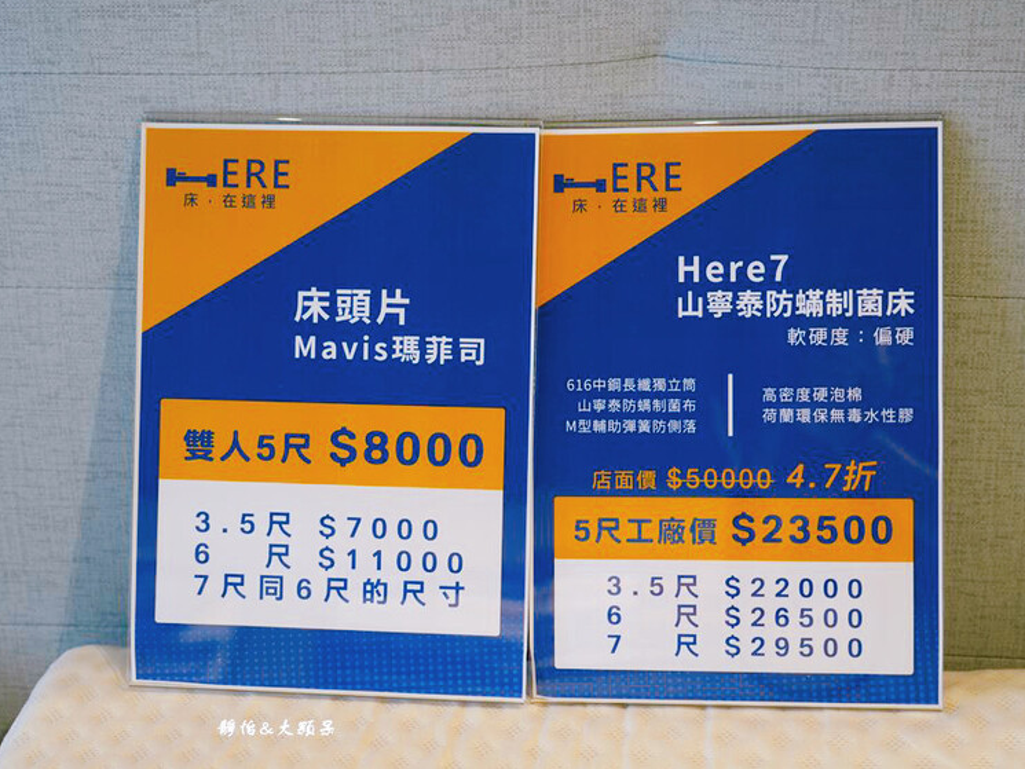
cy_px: 381
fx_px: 1688
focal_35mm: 57
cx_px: 520
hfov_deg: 33.8
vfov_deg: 25.7
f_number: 4
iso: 640
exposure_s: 1/60
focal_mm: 52
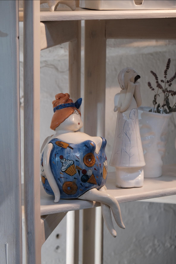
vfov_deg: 17.9
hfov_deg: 12.0
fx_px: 836
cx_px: 88
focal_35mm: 114
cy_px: 132
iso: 800
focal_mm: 76.3
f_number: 4
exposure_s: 1/60
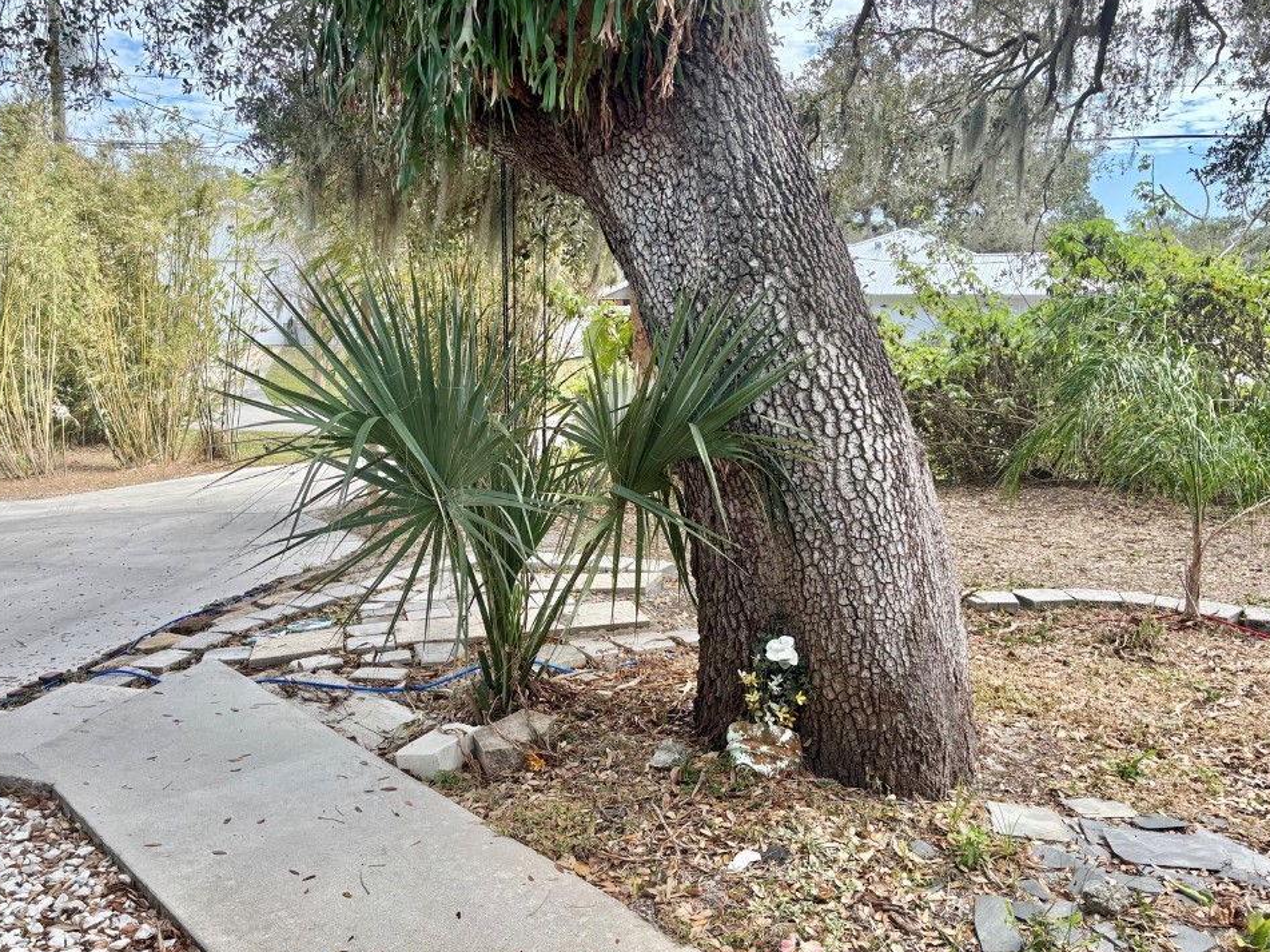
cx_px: 600
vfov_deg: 49.7
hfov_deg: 63.4
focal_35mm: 28
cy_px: 450
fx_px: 1027
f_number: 1.6
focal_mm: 5.96
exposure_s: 1/894
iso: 50
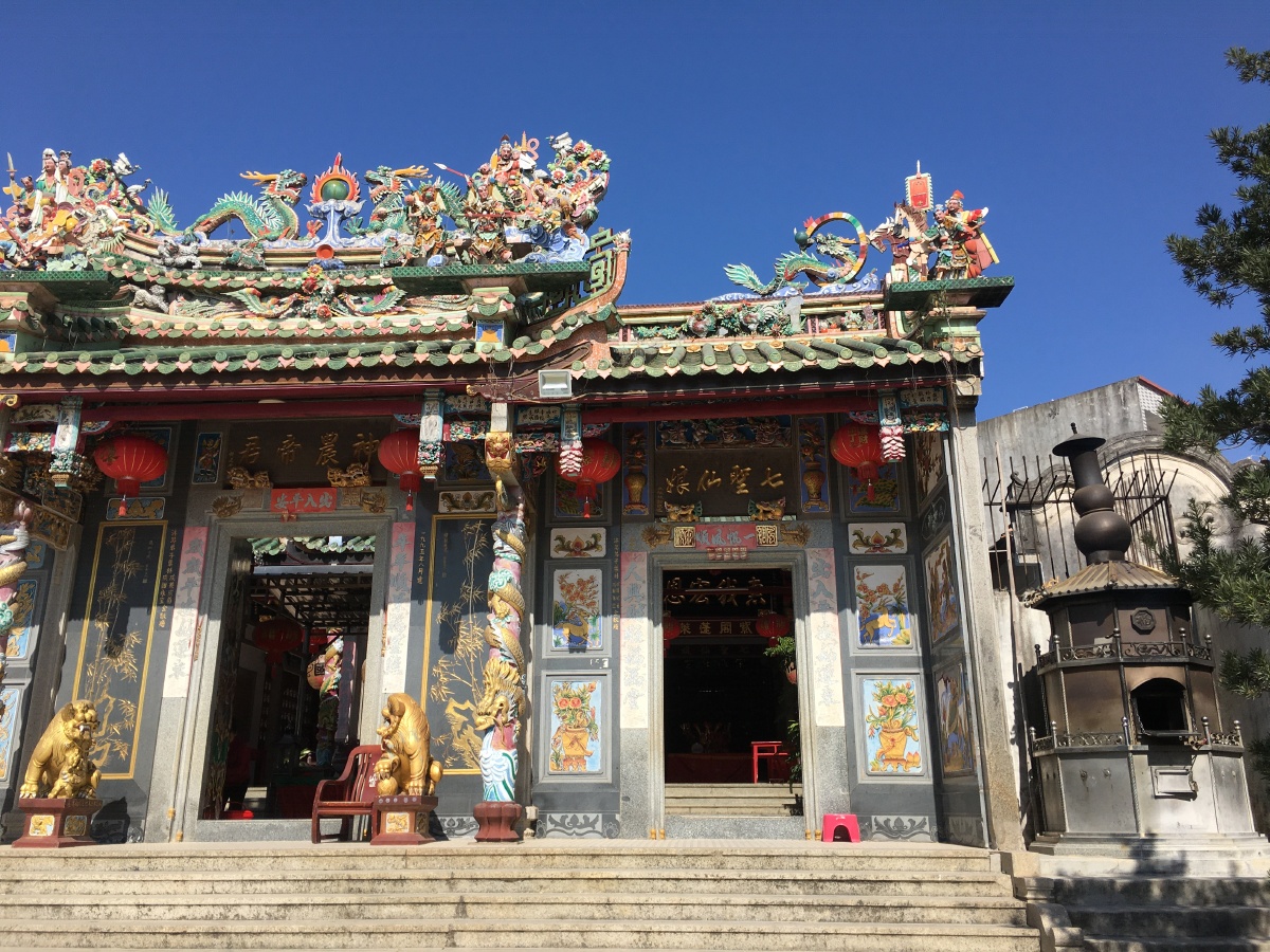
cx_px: 635
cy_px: 476
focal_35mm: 29
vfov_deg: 48.2
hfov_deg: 61.7
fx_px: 1064
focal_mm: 4.15
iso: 25
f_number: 2.2
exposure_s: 1/1923
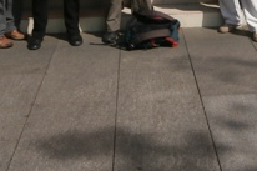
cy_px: -107
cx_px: 170
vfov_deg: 14.8
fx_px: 599
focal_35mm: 84
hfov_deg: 24.1
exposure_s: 1/400
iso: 80
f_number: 8
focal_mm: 4.7
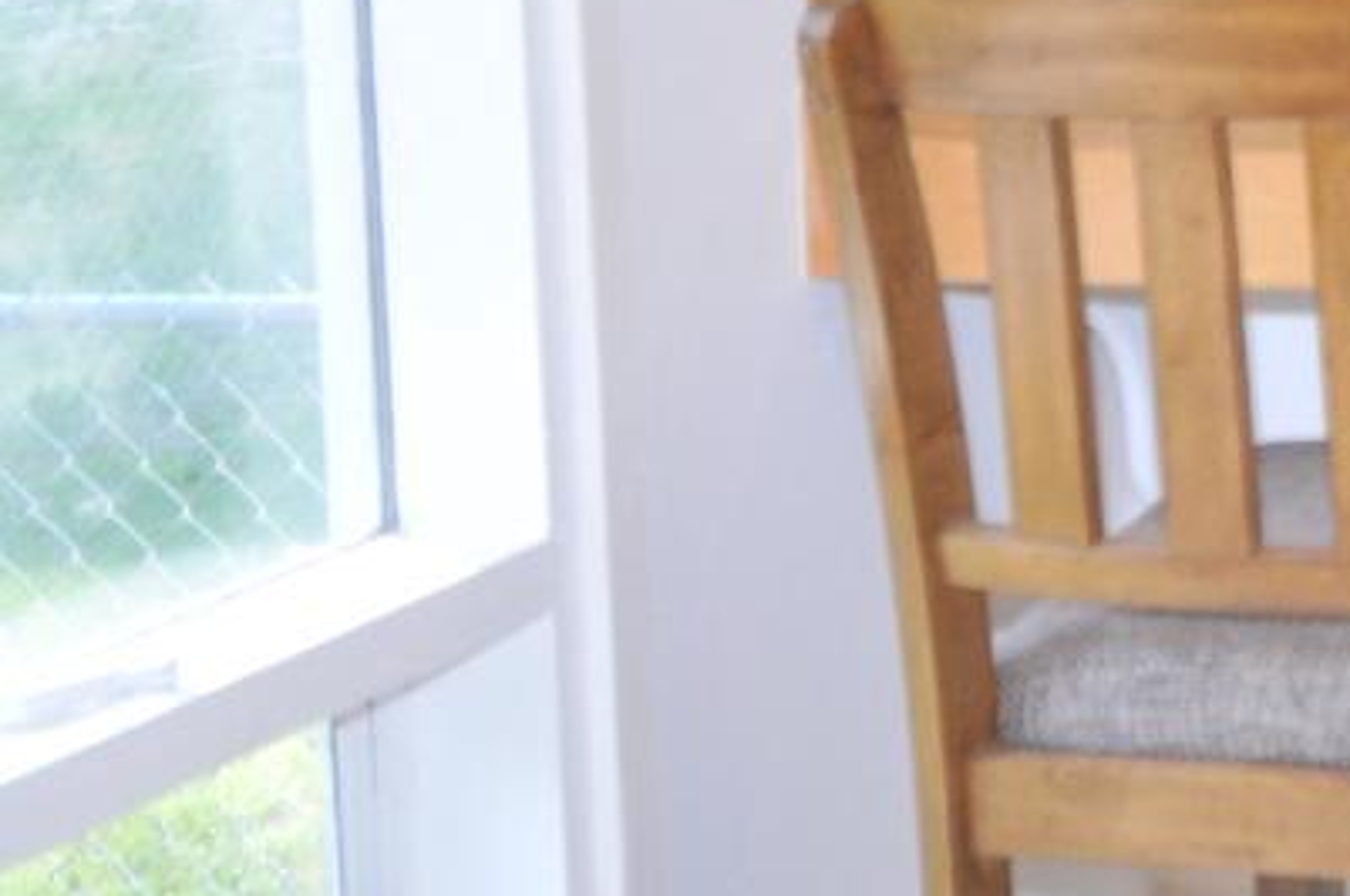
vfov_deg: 14.3
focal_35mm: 92
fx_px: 3444
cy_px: -182
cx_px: 2208
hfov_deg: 18.7
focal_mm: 12
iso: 400
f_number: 5
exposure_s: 1/100
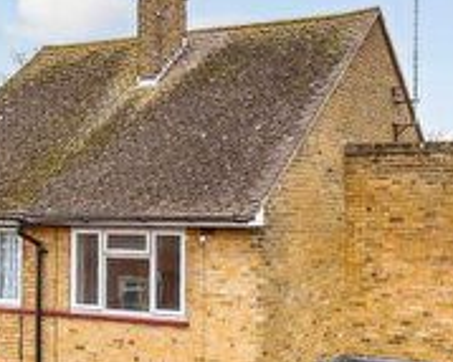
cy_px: 130
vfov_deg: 27.5
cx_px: 326
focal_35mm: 55
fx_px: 737
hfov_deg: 33.6
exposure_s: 1/160
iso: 160
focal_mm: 10
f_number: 5.6
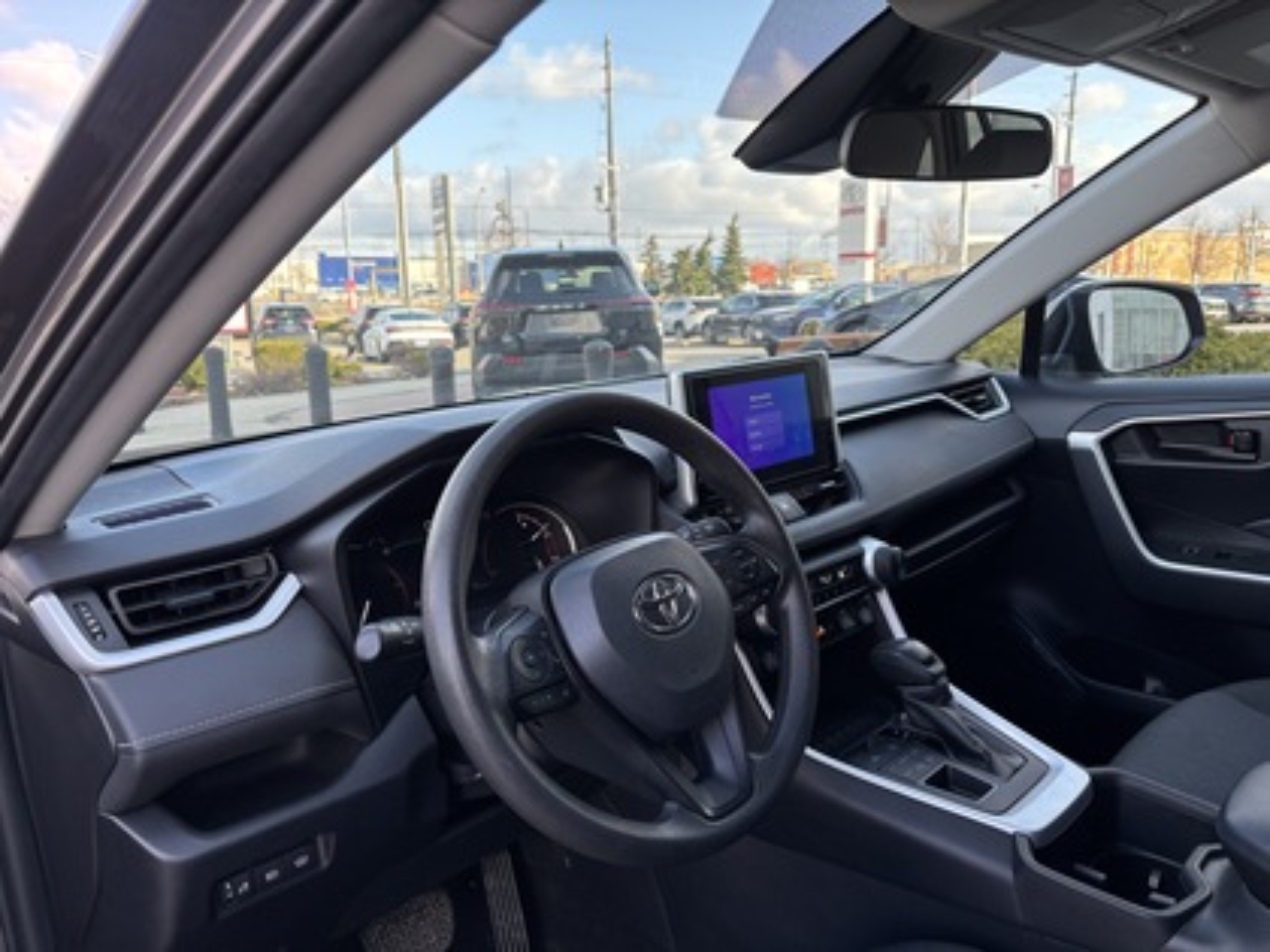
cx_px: 635
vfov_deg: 53.1
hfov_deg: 67.3
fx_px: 954
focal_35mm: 26
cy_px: 476
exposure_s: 1/233
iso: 40
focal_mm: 5.96
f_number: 1.6
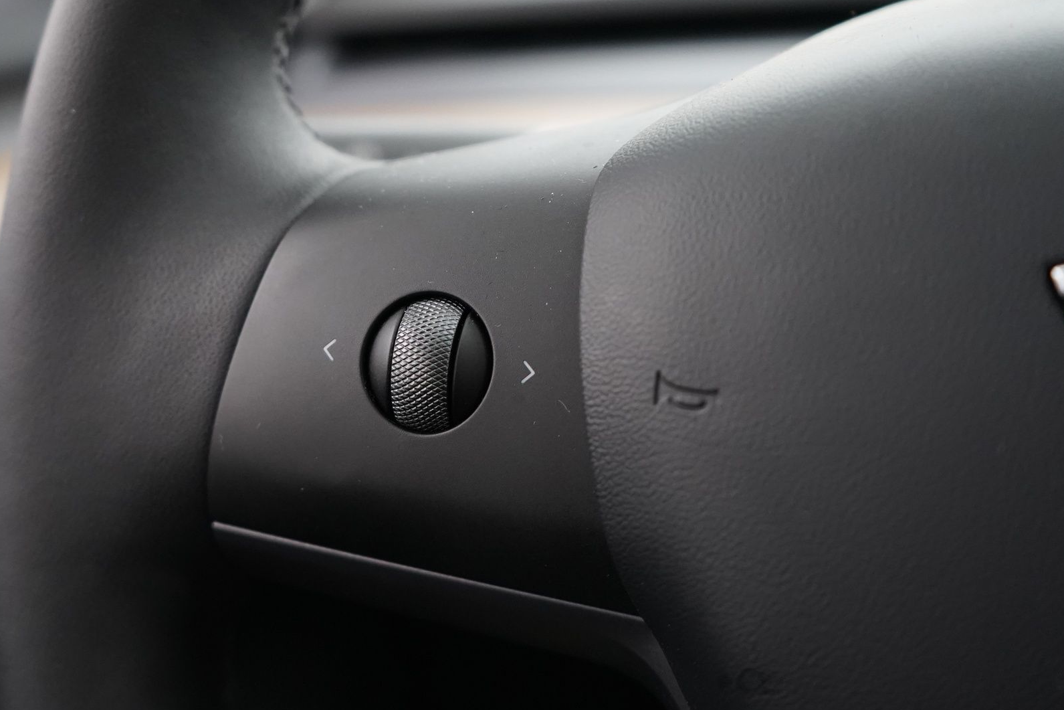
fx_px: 1300
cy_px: 329
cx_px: 433
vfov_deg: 30.5
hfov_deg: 44.3
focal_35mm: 44
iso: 4000
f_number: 3.5
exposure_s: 1/60
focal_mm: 28
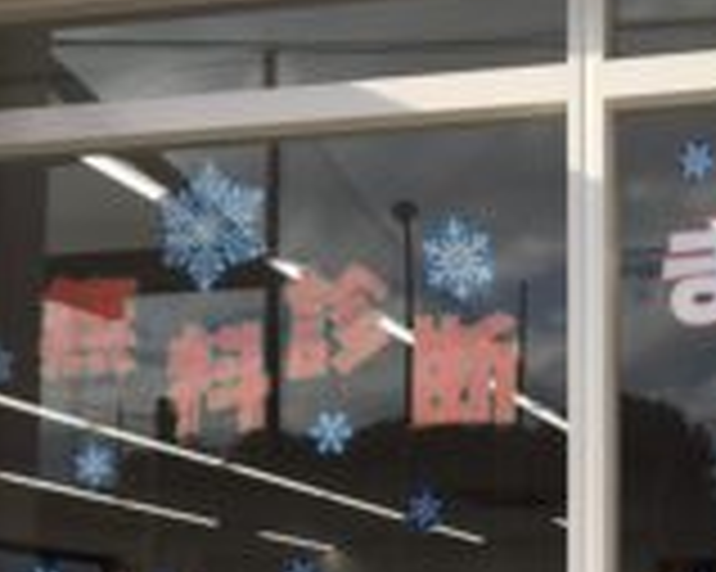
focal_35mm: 80
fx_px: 1694
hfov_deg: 22.9
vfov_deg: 18.7
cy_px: 572
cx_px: 716
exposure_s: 1/1451
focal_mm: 4.15
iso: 25
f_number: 2.2
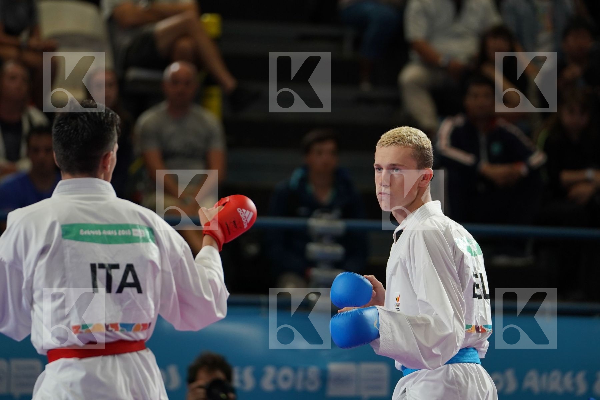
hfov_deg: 7.4
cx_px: 300
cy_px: 200
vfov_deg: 4.9
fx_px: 4650
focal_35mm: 279
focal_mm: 186
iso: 1000
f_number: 2.8
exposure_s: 1/1000
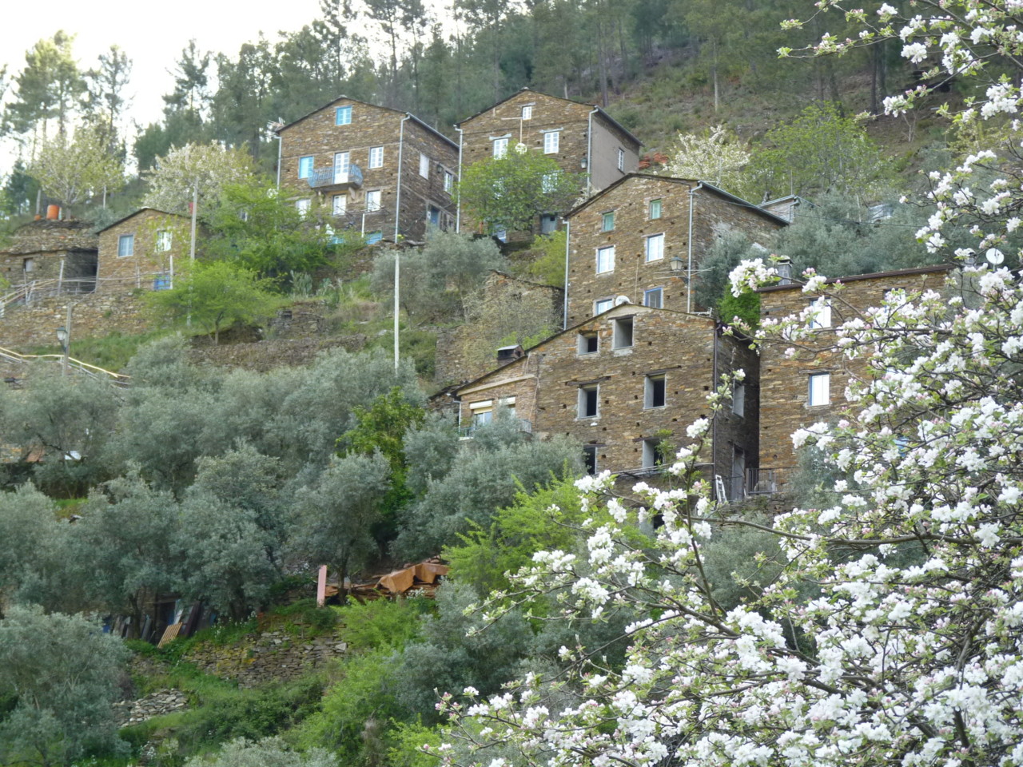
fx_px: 3458
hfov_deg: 16.8
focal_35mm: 117
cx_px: 512
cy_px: 384
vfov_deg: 12.7
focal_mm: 20.8
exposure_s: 1/80
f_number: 3.6
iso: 160
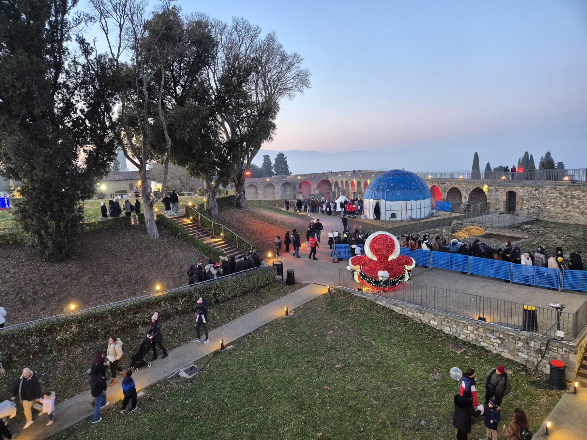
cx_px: 294
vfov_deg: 58.9
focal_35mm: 23
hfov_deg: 73.9
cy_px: 220
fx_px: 390
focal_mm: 5.4
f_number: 1.8
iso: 640
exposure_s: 1/100
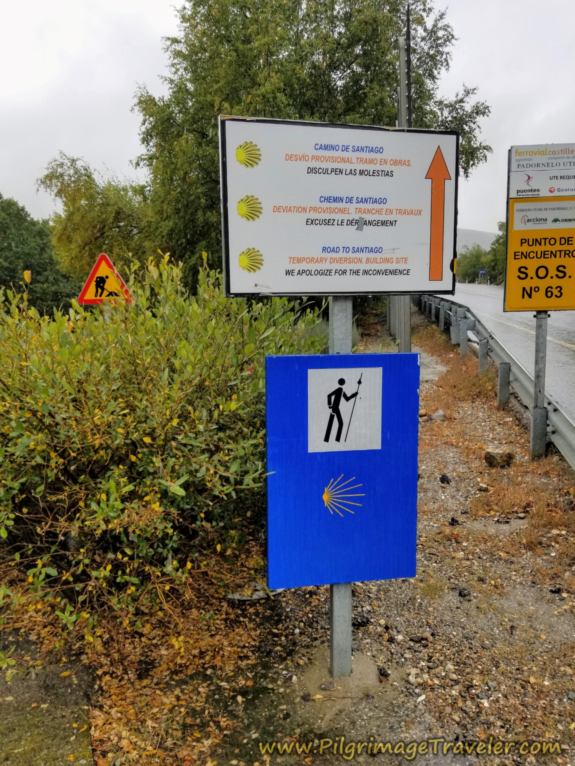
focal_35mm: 26
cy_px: 383
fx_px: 576
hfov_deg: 53.1
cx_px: 288
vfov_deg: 67.3
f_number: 1.7
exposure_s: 1/614
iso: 50
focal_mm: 4.3
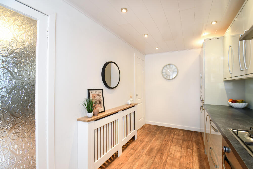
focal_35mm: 15
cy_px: 84
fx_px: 105
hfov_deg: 100.4
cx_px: 126
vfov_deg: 77.3
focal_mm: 10
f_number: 9
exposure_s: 1/2.5
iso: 320
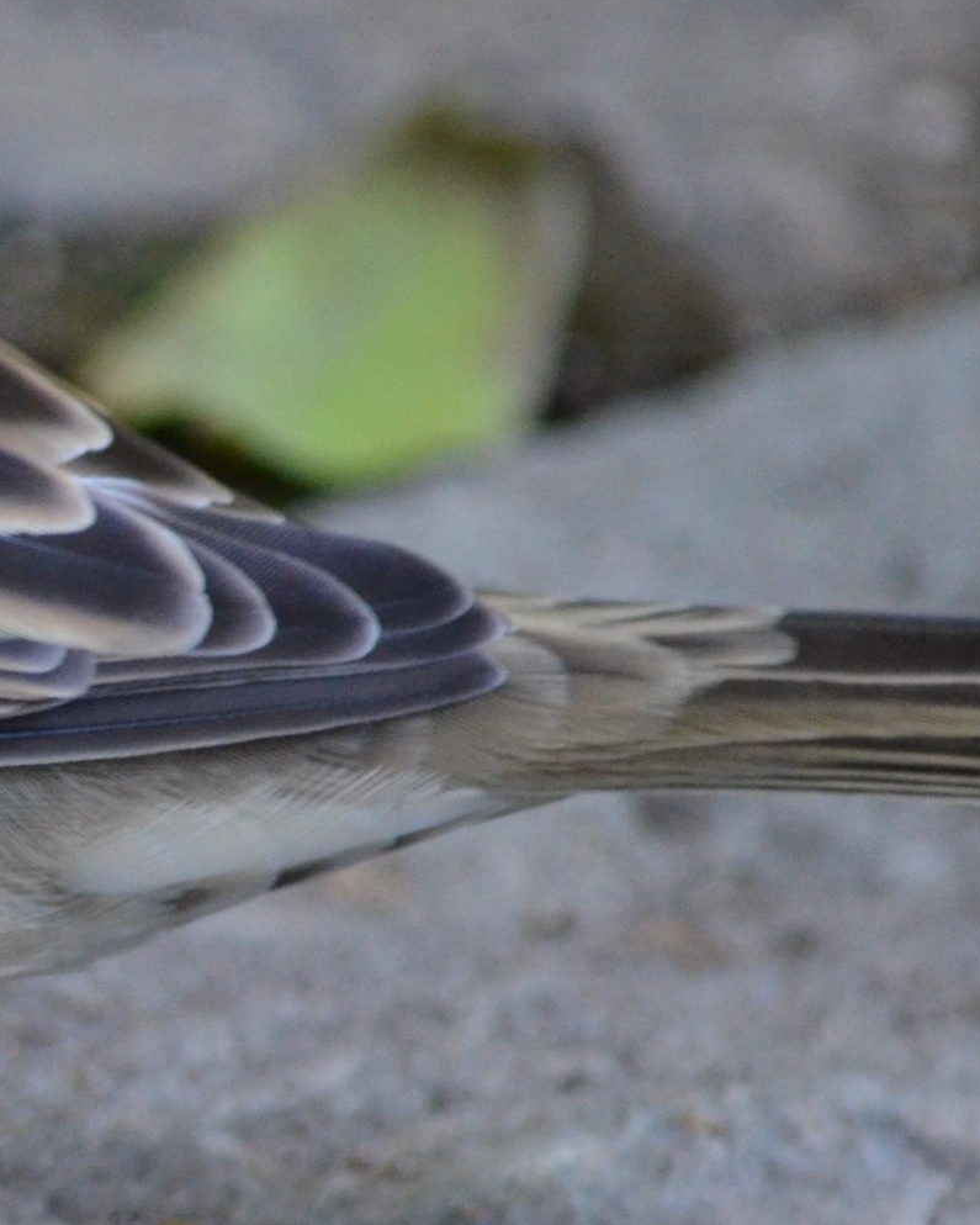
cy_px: 714
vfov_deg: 1.7
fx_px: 41674
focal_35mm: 1150
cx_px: -406
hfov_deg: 1.3
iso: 1600
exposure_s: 1/80
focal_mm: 220
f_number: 5.3
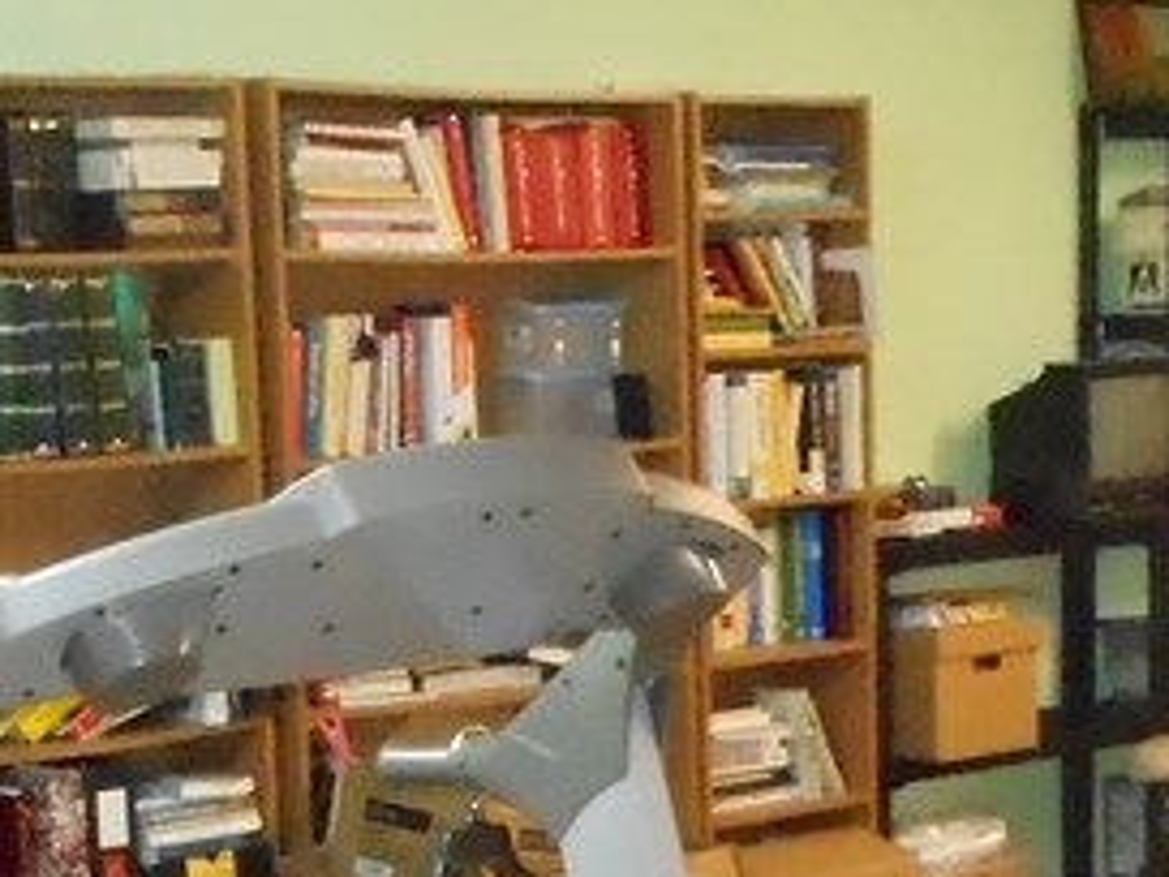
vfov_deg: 15.3
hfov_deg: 20.8
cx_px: 791
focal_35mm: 94
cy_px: 950
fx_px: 3174
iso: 1600
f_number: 3.7
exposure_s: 1/25
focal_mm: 4.5
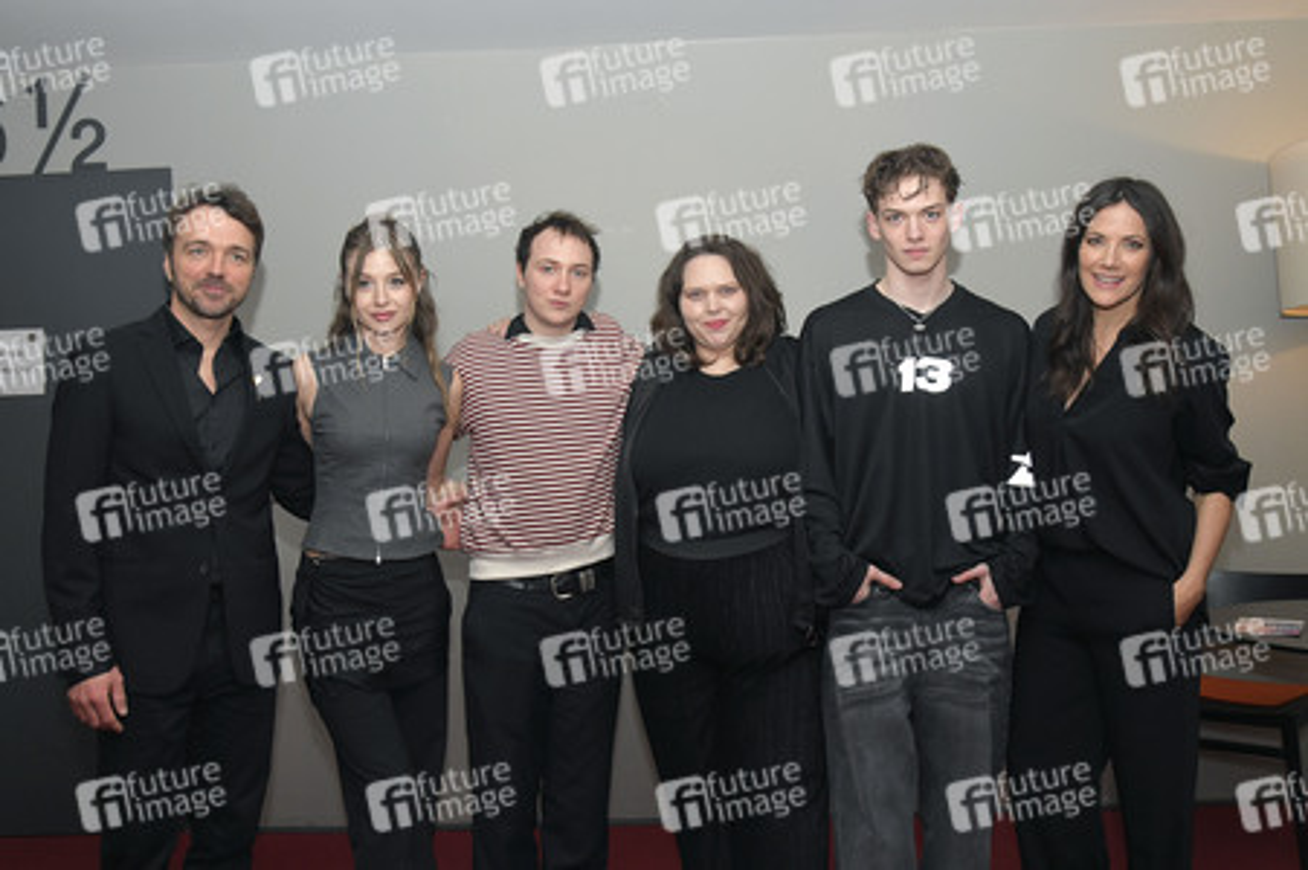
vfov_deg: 42.3
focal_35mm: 31
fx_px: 1125
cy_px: 435
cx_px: 654
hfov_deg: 60.3
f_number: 5.6
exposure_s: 1/200
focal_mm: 31
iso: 2000
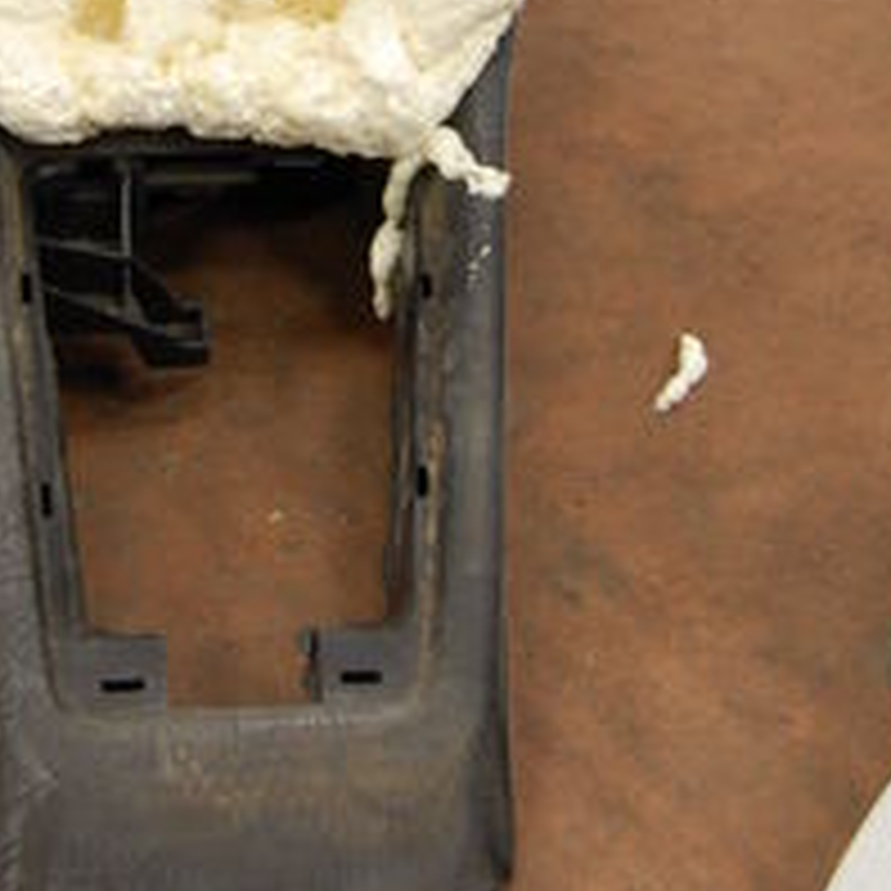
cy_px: -176
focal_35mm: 107
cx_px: 297
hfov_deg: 16.2
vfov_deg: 15.7
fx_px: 3116
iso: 560
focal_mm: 26
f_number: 4.2
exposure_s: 1/30
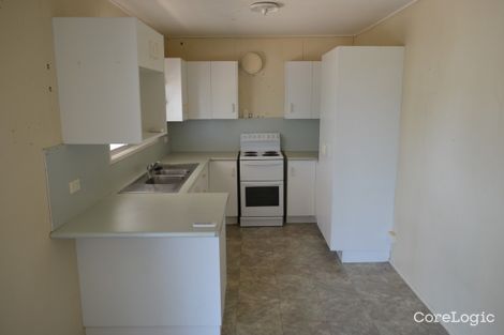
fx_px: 378
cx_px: 252
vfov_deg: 47.9
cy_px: 168
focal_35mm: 27
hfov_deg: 67.4
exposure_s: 1/80
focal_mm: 18
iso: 400
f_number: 4.5
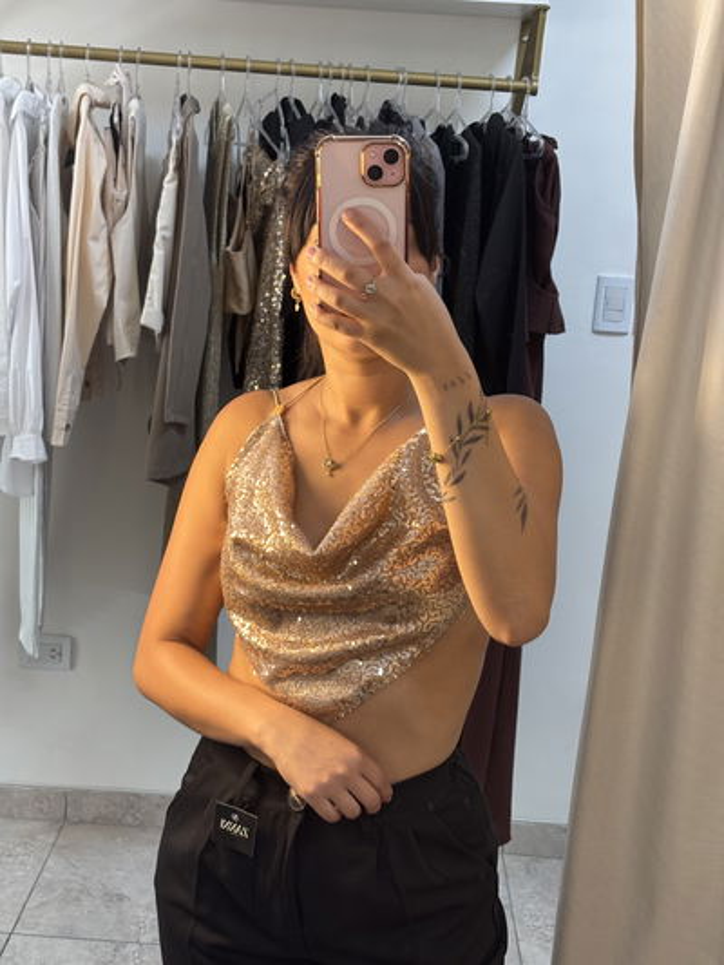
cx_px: 362
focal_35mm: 52
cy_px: 482
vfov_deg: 36.8
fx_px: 1450
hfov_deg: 28.0
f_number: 1.6
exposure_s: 1/50
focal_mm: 5.96
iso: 50
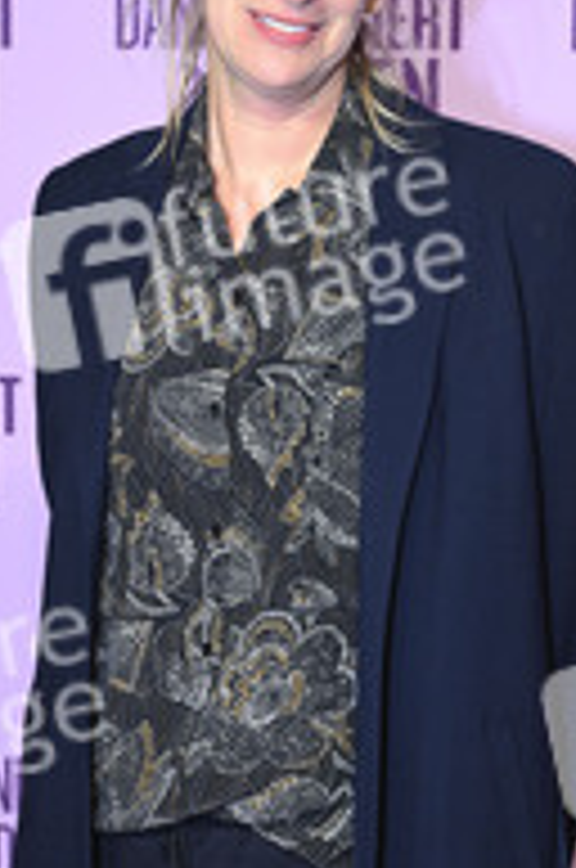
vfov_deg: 24.5
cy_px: 490
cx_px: 364
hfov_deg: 16.4
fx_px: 1999
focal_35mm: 83
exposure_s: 1/200
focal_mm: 40
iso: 1250
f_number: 4.5
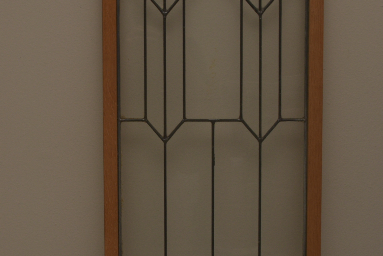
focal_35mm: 85
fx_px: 905
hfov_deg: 23.8
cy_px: 125
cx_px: 133
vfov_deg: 16.1
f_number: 9
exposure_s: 1/160
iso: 160
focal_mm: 24
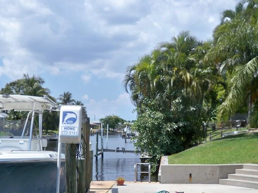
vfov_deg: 26.8
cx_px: 98
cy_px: 139
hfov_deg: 35.4
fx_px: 402
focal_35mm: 54
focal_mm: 6.3
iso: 64
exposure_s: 1/500
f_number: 4.7
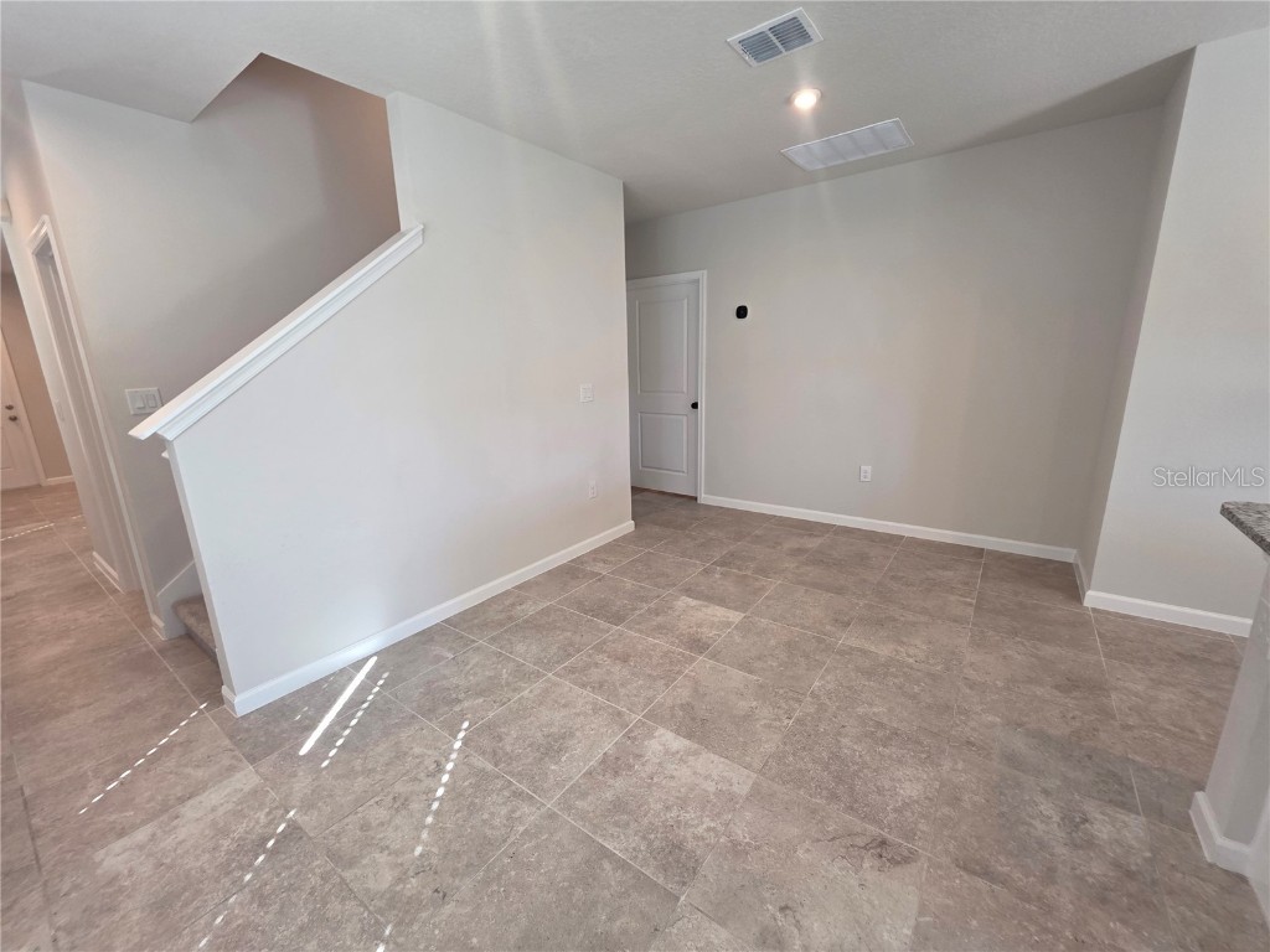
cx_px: 635
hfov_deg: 106.2
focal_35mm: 13
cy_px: 476
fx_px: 477
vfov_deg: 89.9
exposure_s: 1/120
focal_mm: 2.2
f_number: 1.9
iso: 125
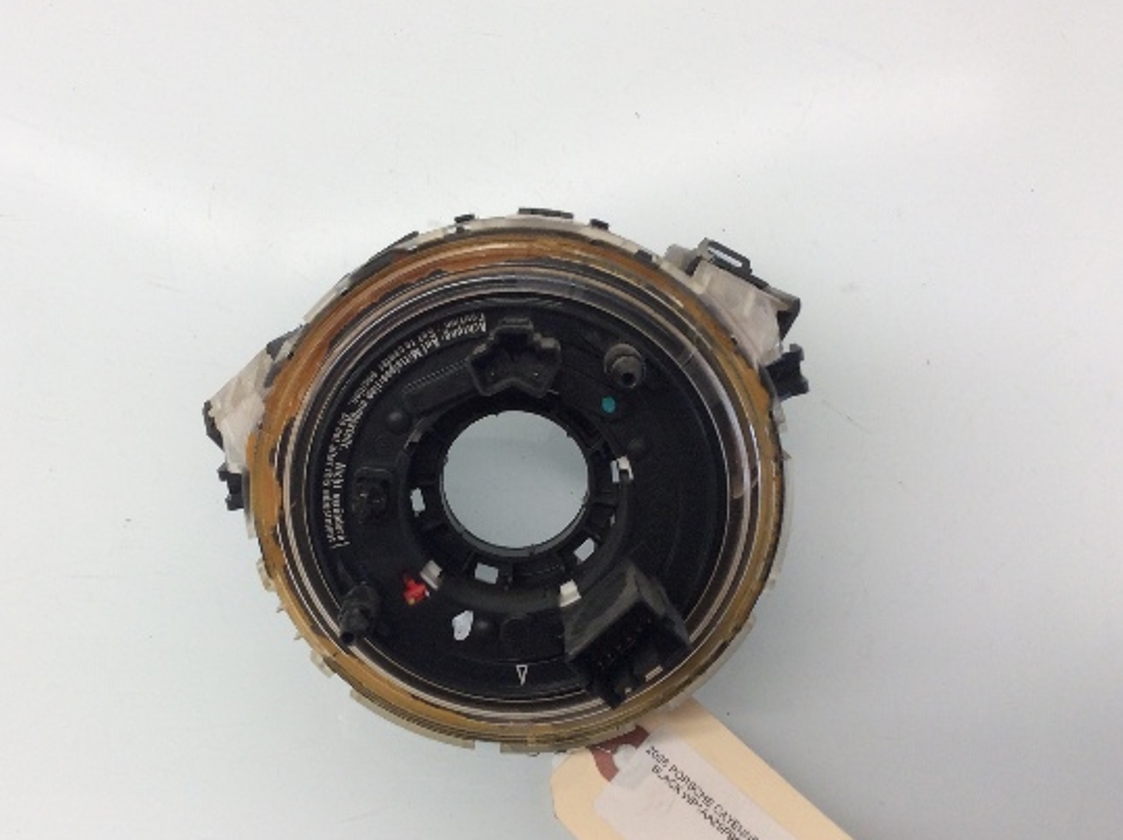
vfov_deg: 37.6
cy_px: 473
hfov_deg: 48.8
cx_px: 469
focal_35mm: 38
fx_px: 1231
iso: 50
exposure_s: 1/60
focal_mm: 3.3
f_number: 2.4
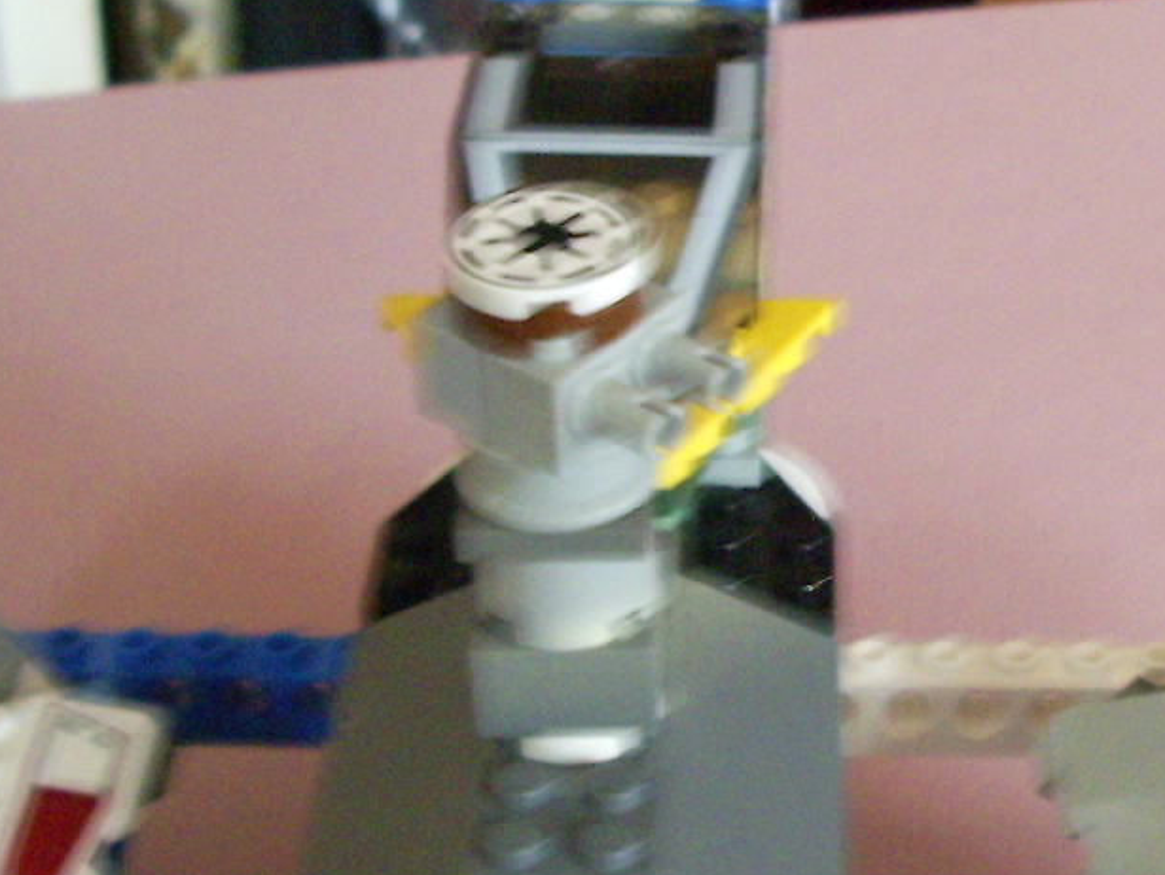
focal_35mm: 91
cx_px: 898
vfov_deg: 16.2
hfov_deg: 21.3
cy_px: 369
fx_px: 3064
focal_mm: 5.8
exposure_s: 1/8
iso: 320
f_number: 2.6
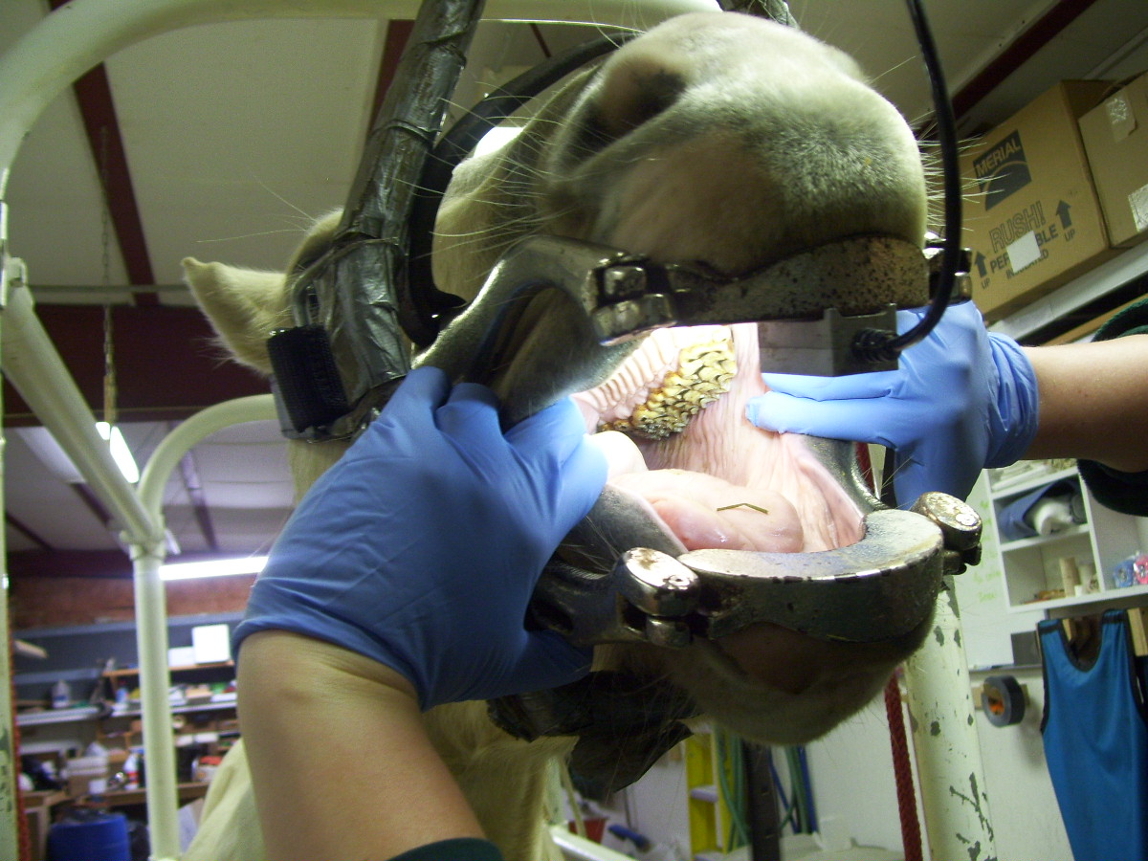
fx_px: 1194
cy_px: 430
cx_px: 574
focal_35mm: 36
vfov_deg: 39.7
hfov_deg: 51.4
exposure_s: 1/15
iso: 160
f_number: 2.7
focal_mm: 6
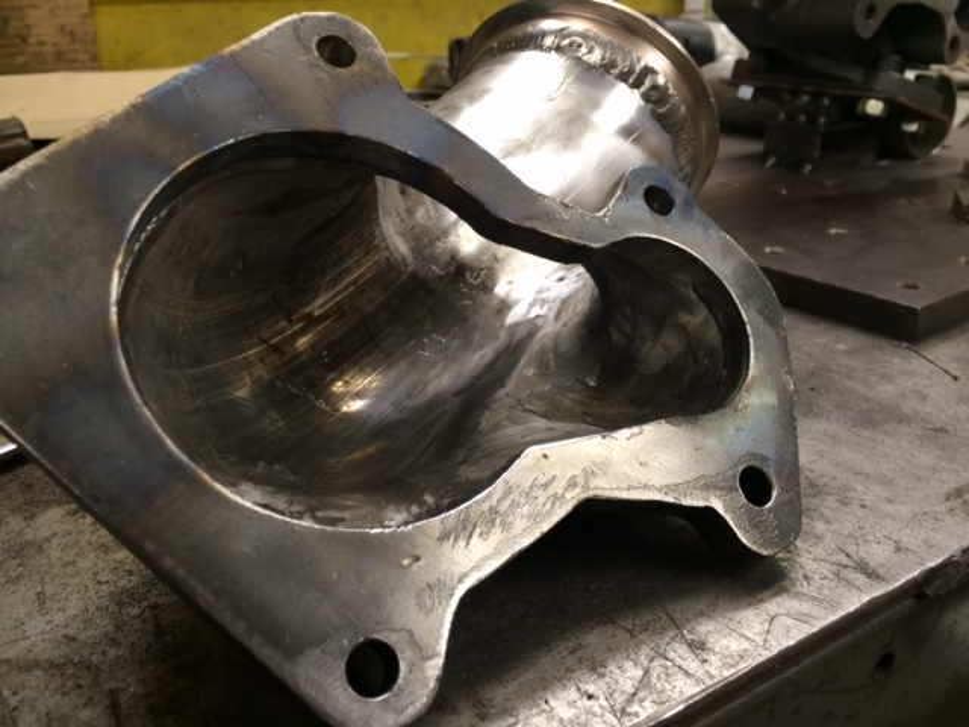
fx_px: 812
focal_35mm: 29
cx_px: 484
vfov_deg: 48.2
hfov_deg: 61.7
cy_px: 364
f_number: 2.2
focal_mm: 4.15
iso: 80
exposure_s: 1/30
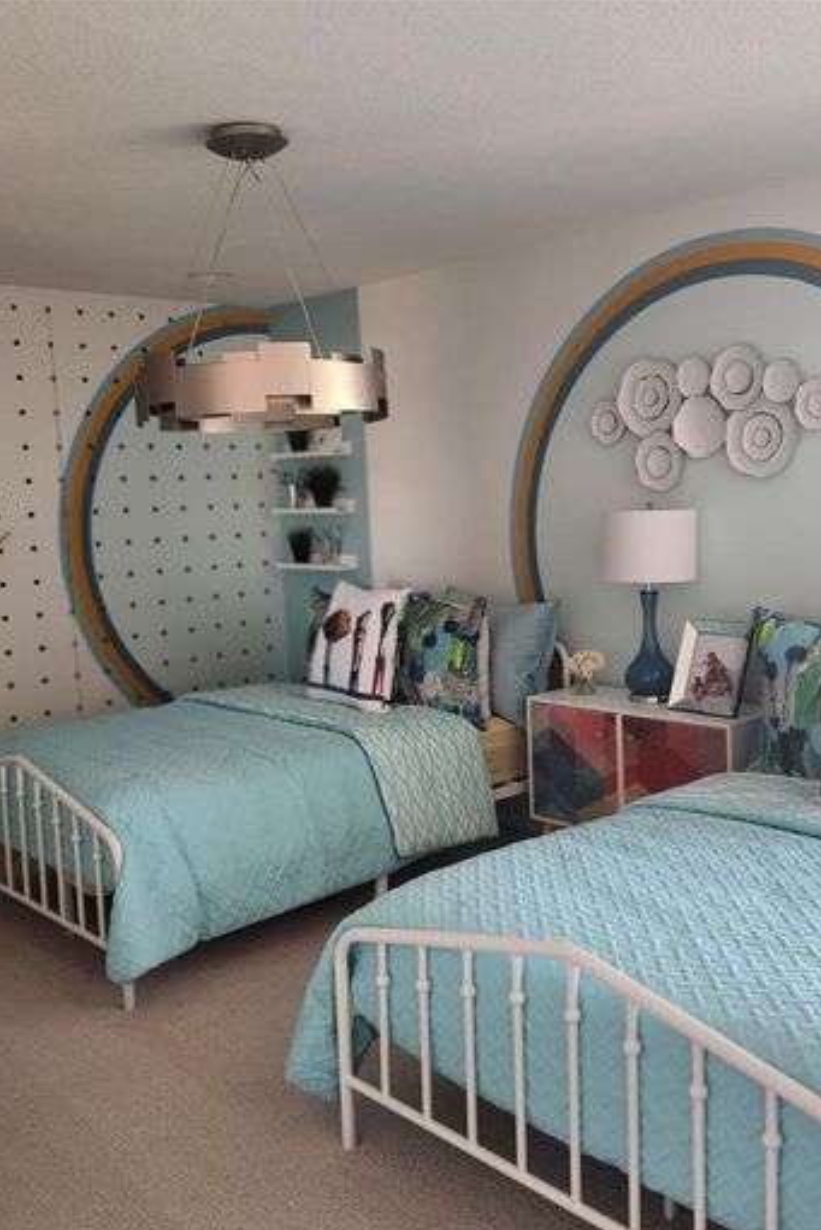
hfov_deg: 40.0
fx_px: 1128
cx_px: 439
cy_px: 633
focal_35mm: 33
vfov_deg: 57.2
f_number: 1.8
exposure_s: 1/120
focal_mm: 5.54
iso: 320
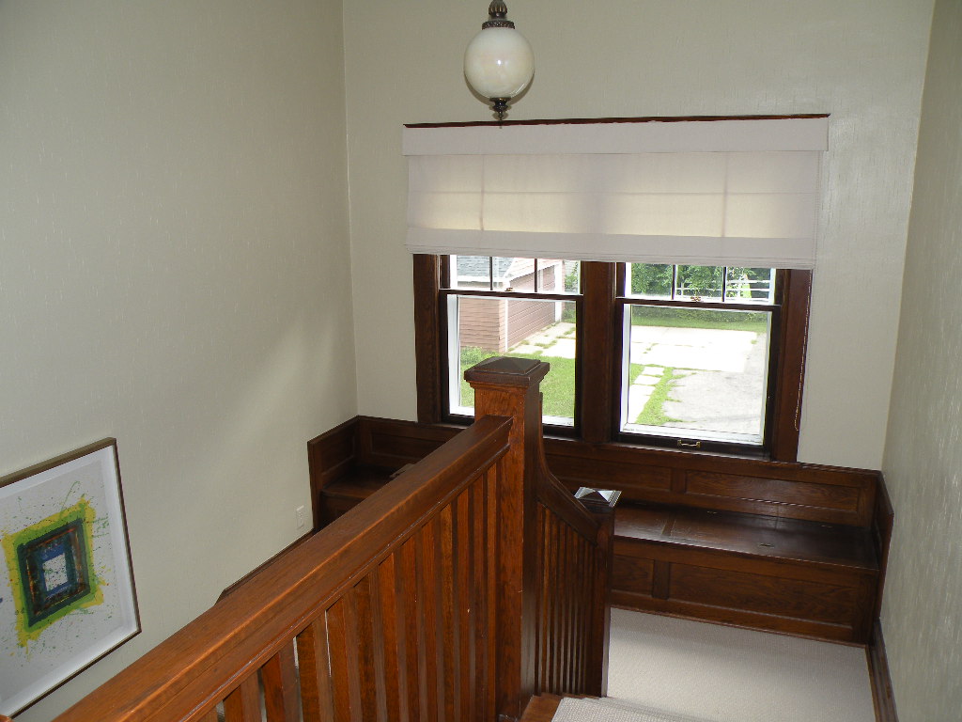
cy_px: 361
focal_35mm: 27
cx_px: 481
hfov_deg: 65.3
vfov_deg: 51.4
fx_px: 750
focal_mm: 4.7
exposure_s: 1/60.2
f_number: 2.8
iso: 64
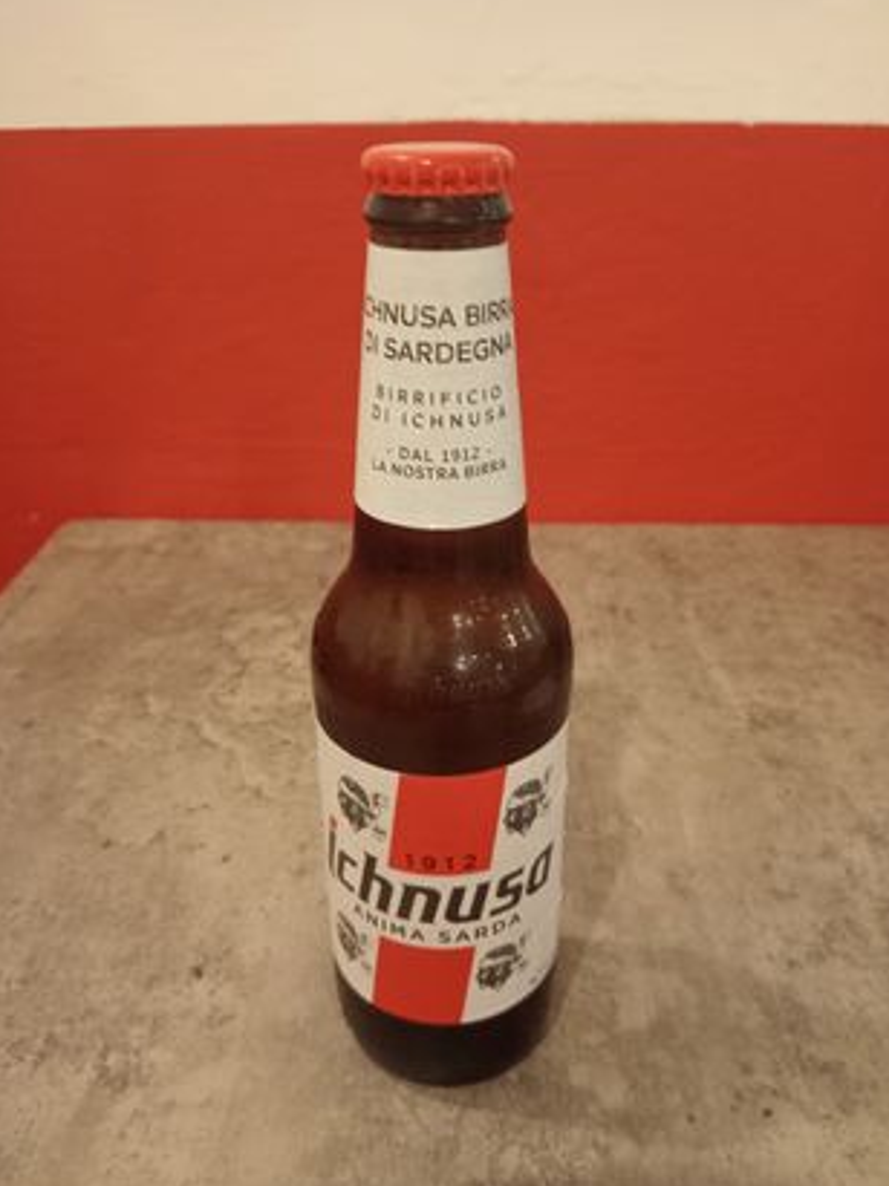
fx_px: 994
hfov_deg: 48.2
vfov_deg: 61.7
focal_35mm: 29
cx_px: 453
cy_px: 590
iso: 2701
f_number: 1.8
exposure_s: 1/25
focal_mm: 4.04
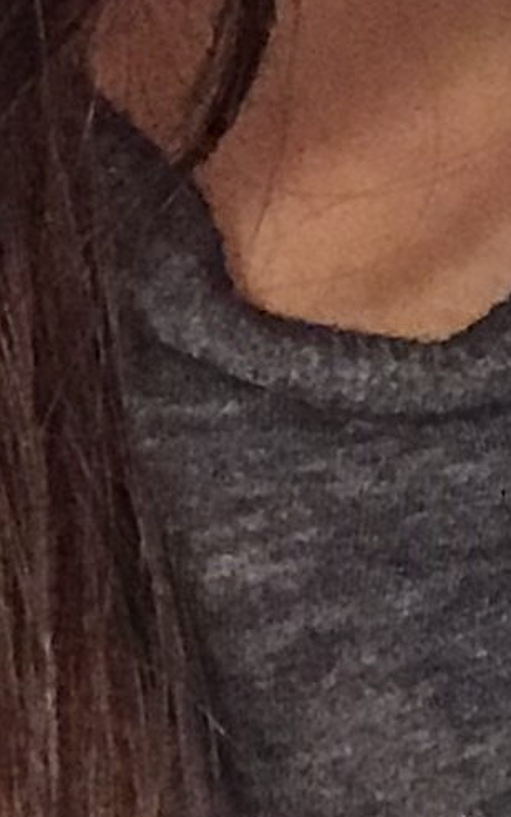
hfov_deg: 6.1
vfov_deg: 9.5
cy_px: -526
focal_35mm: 213
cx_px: 660
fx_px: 4741
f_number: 2.2
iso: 200
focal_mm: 2.87
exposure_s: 1/20
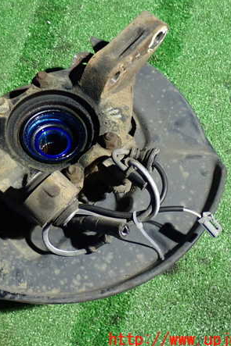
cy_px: 174
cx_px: 51
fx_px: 597
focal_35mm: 62
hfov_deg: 21.7
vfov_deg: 32.4
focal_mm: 7.84
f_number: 2.9
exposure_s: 1/15
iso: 800
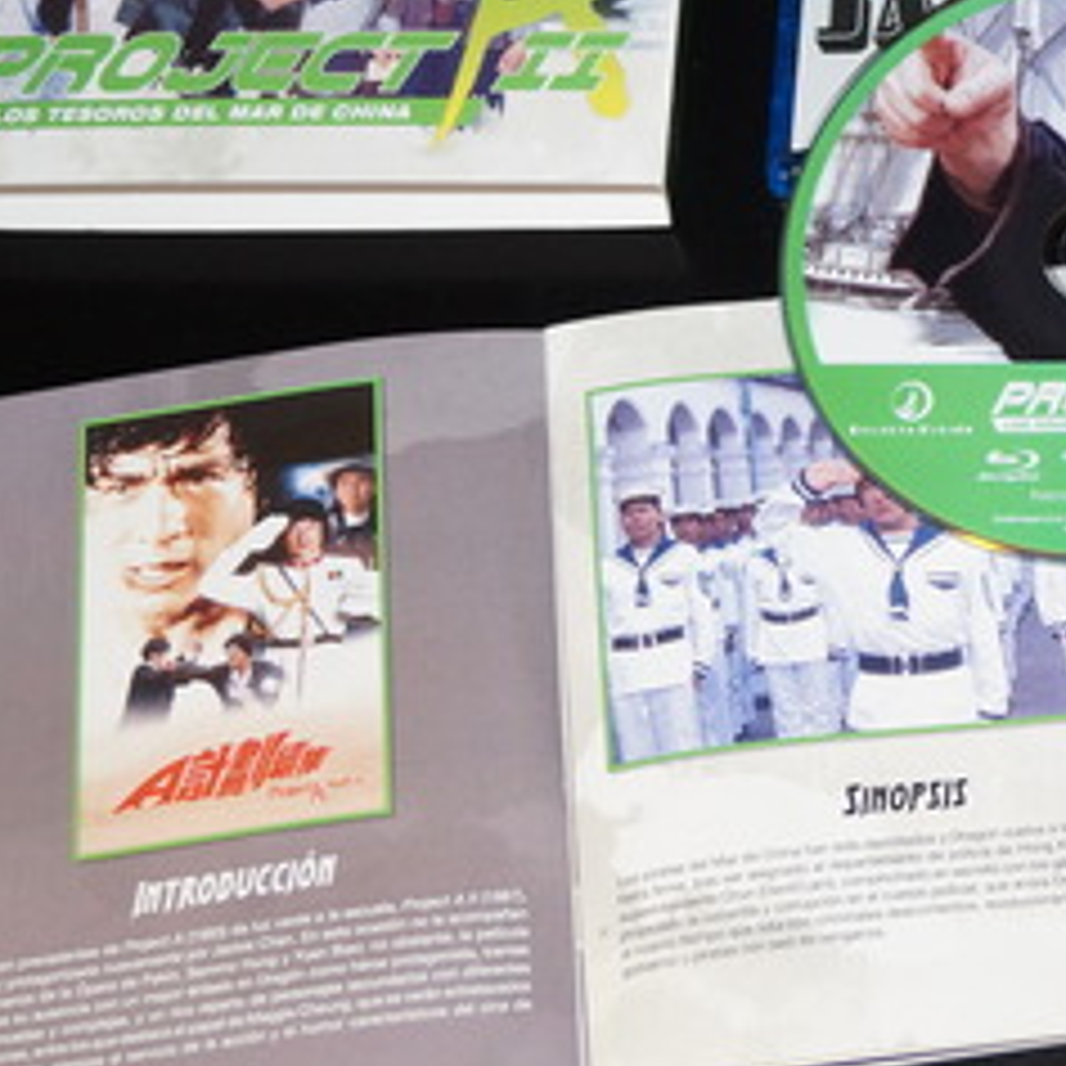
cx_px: 1174
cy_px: 313
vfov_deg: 17.3
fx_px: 3484
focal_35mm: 100
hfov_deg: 16.8
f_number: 4.5
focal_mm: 30
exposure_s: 1/125
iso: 800
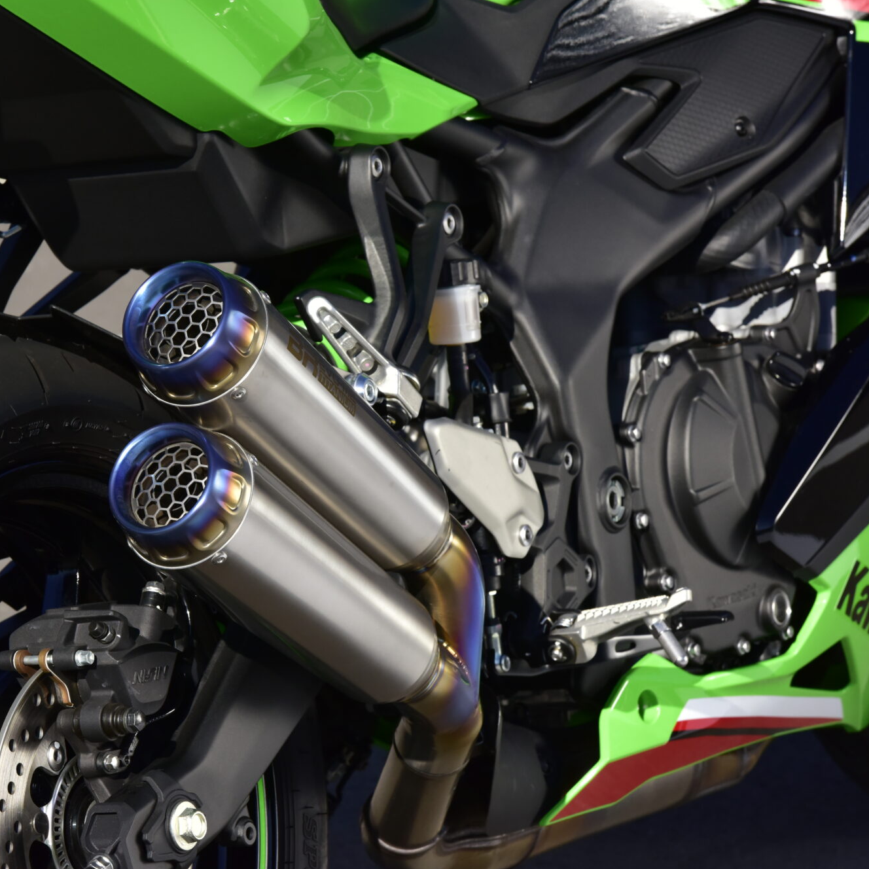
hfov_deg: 7.8
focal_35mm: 224
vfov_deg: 7.8
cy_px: 434
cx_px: 285
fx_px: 6362
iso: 1250
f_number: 14
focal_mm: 175
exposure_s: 1/1600
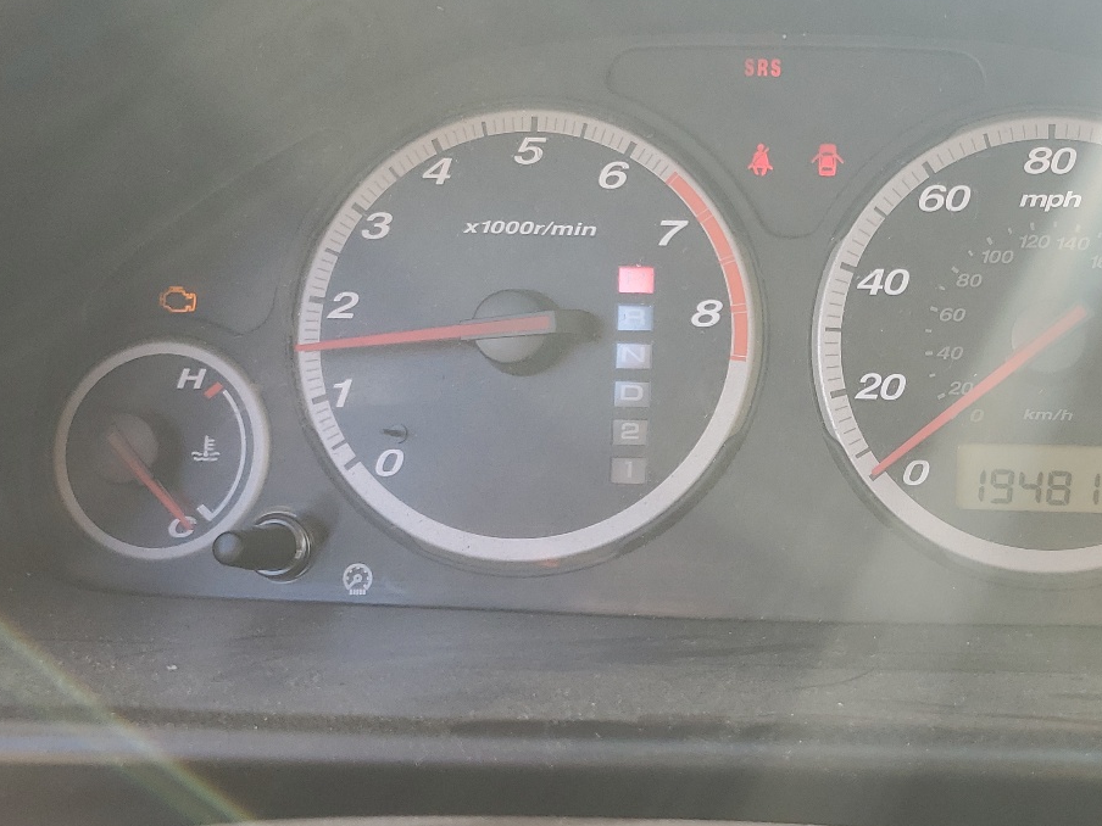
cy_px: 367
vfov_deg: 31.5
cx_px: 872
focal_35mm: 46
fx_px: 1464
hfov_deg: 39.7
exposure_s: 1/179
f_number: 1.5
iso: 50
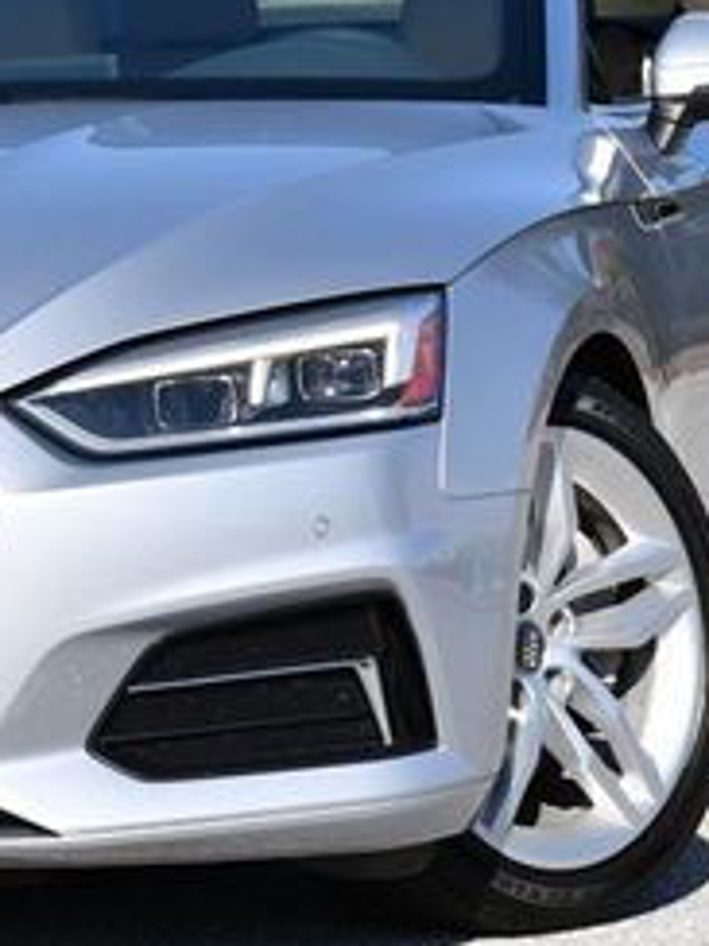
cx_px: -43
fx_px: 5243
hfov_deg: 7.7
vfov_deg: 10.3
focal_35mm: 192
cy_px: 264
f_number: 9
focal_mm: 38
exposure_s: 1/320
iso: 100
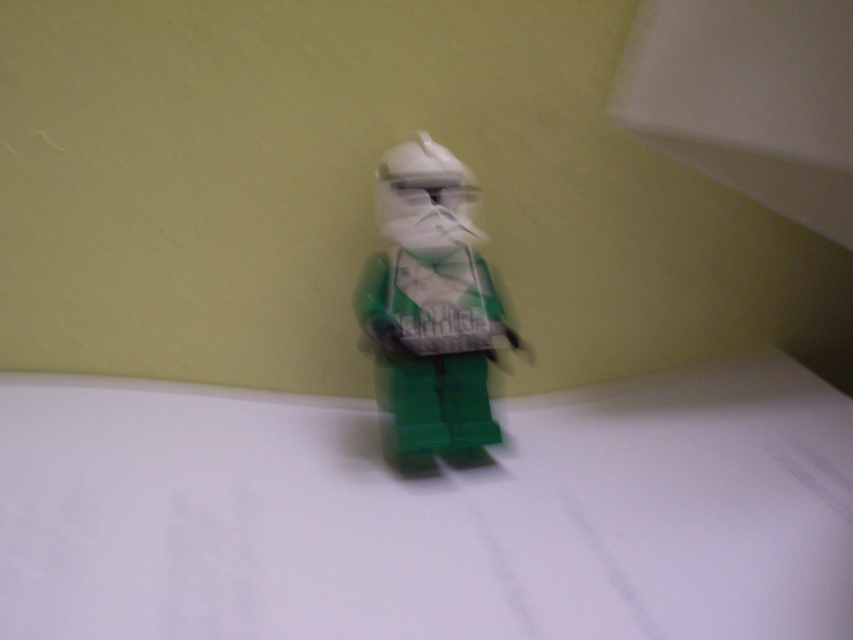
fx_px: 1035
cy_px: 320
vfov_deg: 34.3
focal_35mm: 42
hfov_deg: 44.8
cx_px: 426
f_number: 2.9
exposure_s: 1/8
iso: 160
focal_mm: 7
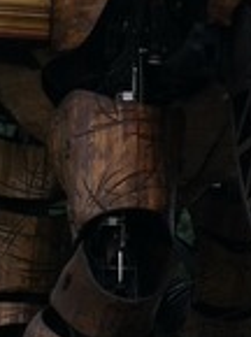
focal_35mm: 186
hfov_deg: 7.8
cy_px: 126
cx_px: 370
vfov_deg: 10.7
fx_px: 1806
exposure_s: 1/862
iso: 80
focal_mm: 3.85
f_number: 2.8
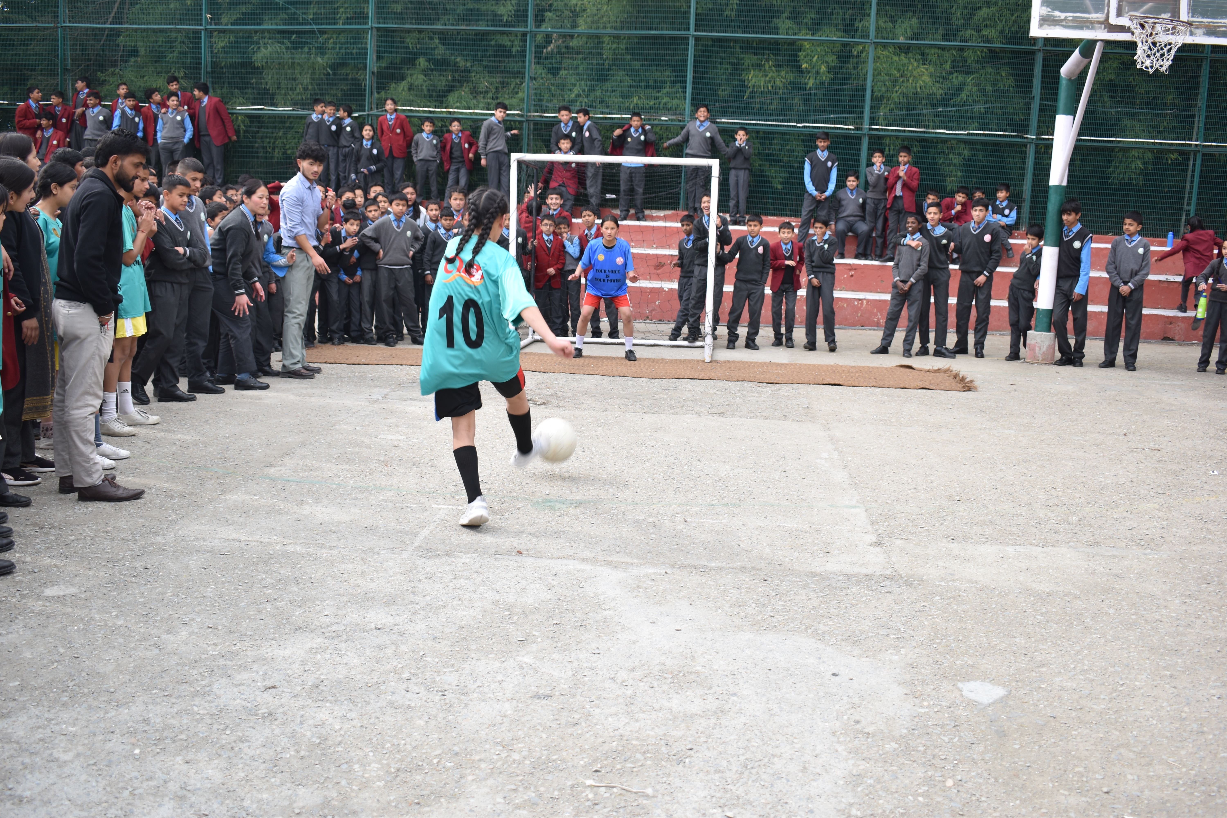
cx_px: 614
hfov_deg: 55.1
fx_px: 1176
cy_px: 409
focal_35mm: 34
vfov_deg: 38.4
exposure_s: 1/160
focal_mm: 23
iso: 100
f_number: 3.8
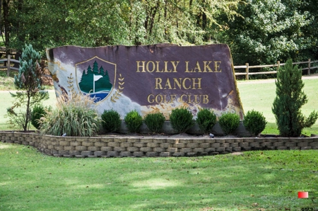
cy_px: 106
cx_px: 159
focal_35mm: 112
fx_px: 992
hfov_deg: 18.2
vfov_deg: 12.1
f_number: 6.7
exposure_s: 1/125
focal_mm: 75
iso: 100
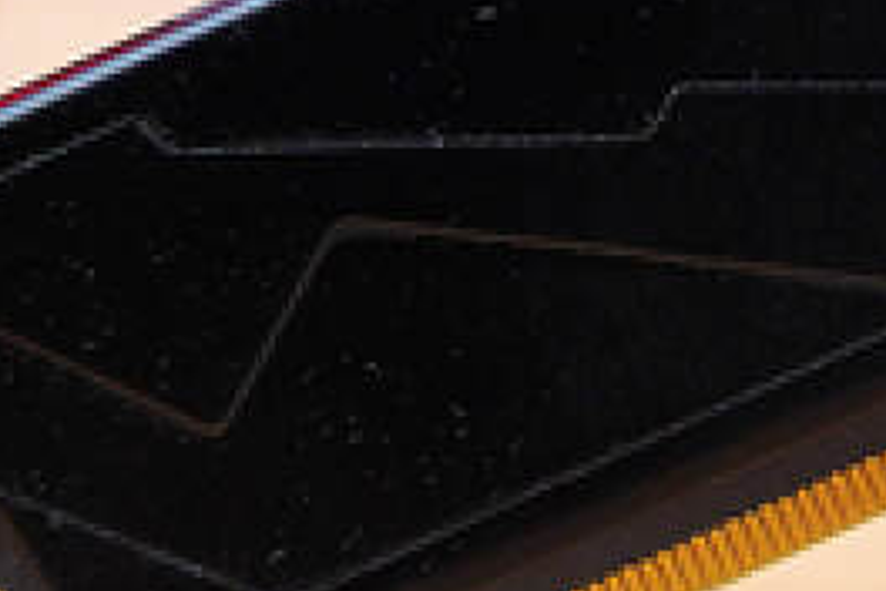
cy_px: -242
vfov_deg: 2.3
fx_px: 14495
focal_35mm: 589
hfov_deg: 3.5
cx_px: 1228
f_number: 4
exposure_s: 1/100
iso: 640
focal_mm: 96
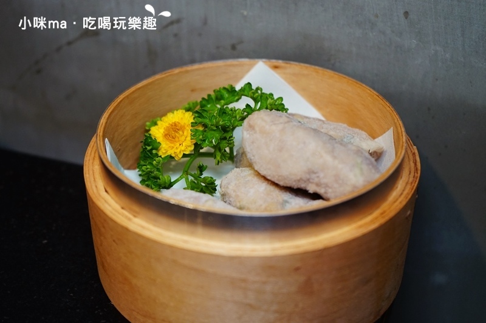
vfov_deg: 22.6
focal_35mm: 60
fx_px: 810
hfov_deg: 33.4
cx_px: 243
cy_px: 162
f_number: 5
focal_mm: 60
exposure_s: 1/60
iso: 1250
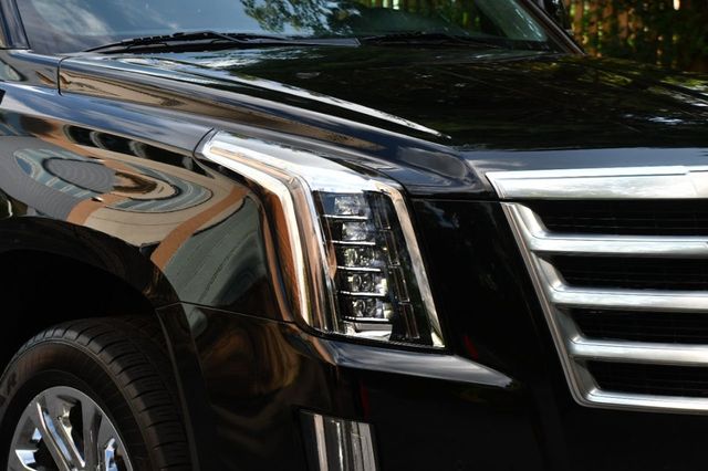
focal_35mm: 108
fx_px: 2123
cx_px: 354
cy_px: 236
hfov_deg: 18.9
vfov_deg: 12.7
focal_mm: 72
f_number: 7.1
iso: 200
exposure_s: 1/250
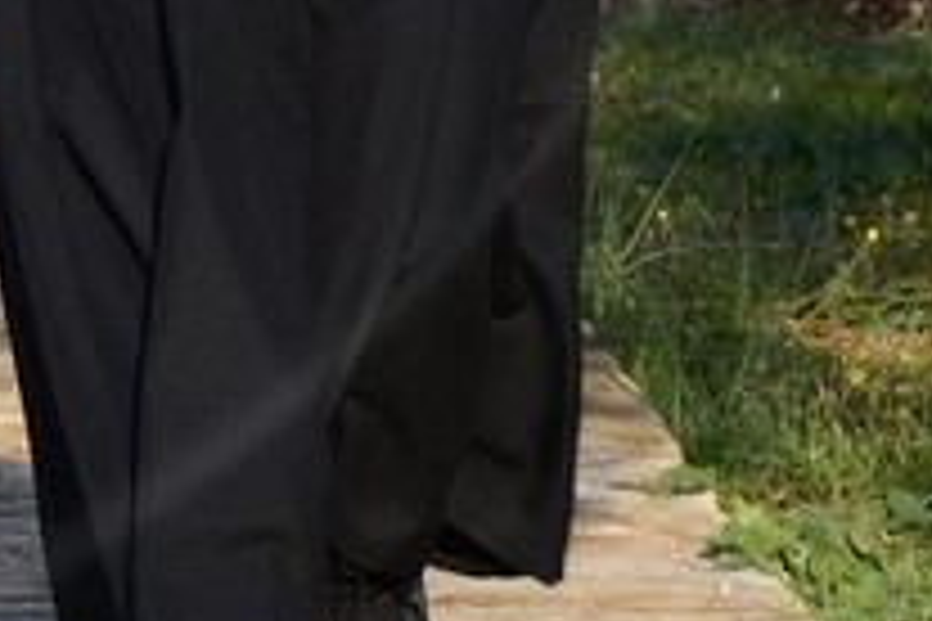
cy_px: -886
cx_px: -770
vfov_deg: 1.4
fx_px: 25990
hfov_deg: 2.0
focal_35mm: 1004
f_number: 9
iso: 200
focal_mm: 130
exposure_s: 1/200
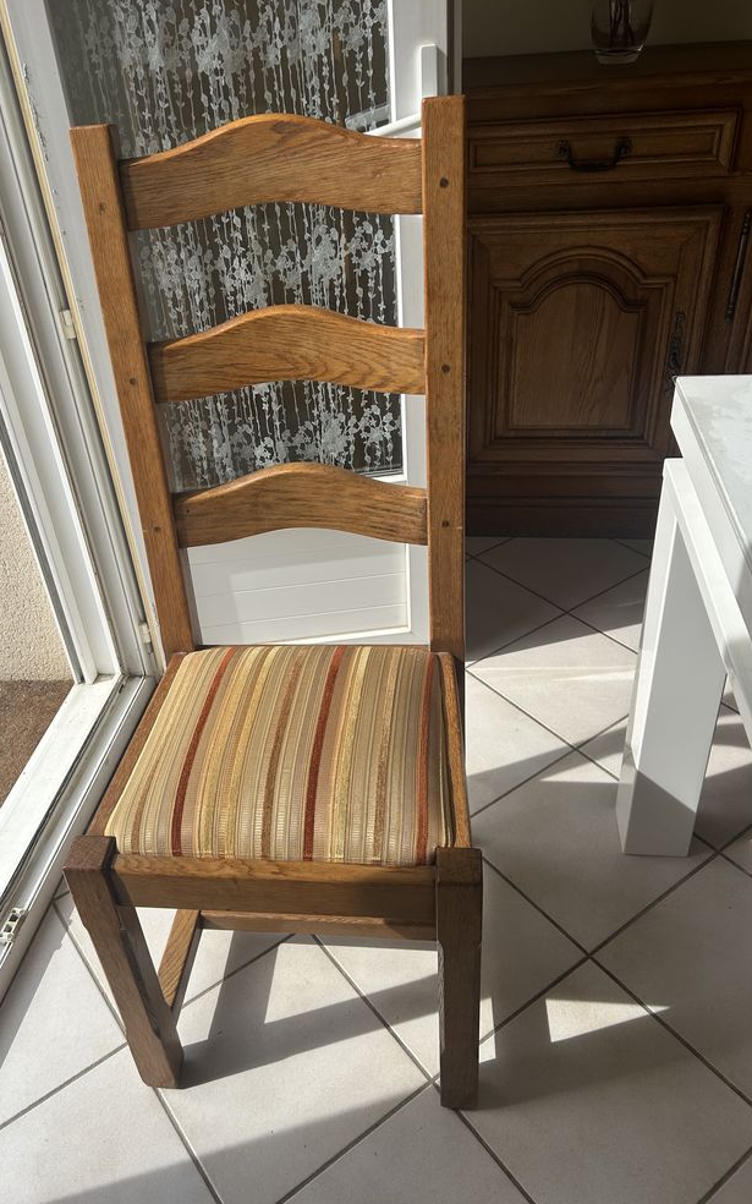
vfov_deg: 66.5
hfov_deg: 44.4
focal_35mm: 28
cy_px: 602
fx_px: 918
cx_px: 323
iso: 50
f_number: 1.5
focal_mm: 5.7
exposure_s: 1/2457
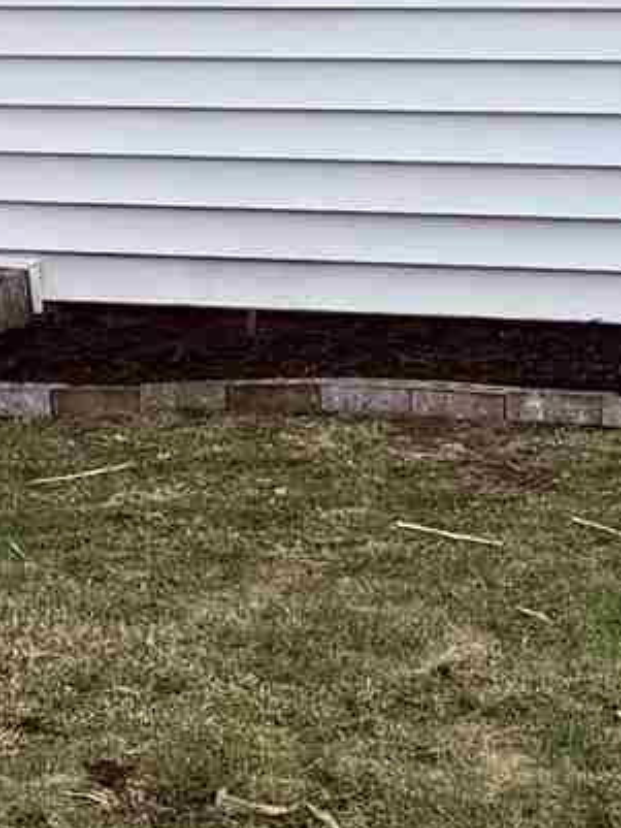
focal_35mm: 184
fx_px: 4399
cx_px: -8
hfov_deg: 8.0
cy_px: -233
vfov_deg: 10.5
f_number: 1.78
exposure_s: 1/780
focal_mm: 6.76
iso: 80
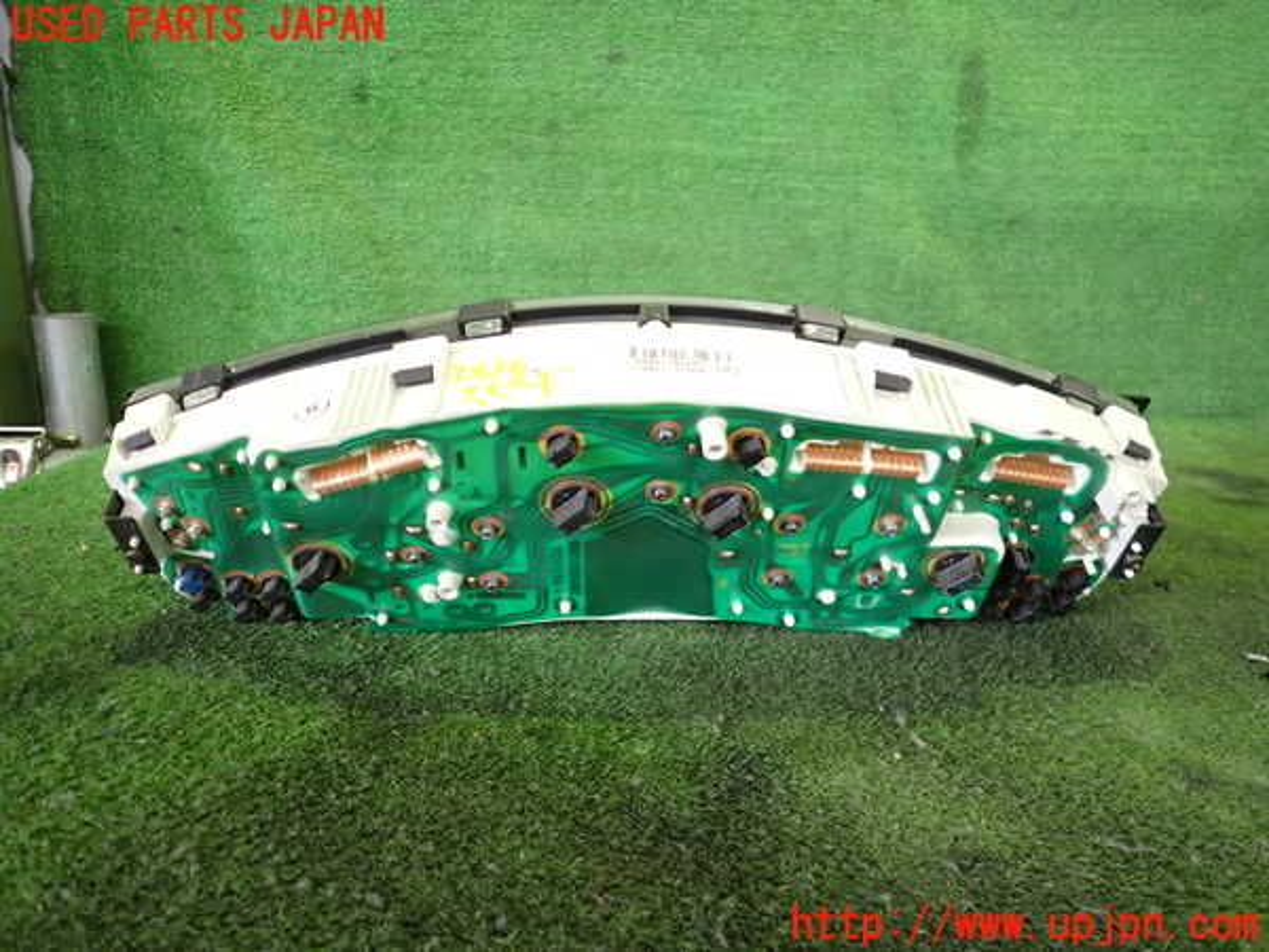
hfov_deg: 69.4
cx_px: 634
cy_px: 476
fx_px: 916
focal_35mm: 25
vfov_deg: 54.9
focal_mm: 4.5
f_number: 2
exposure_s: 1/30
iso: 320
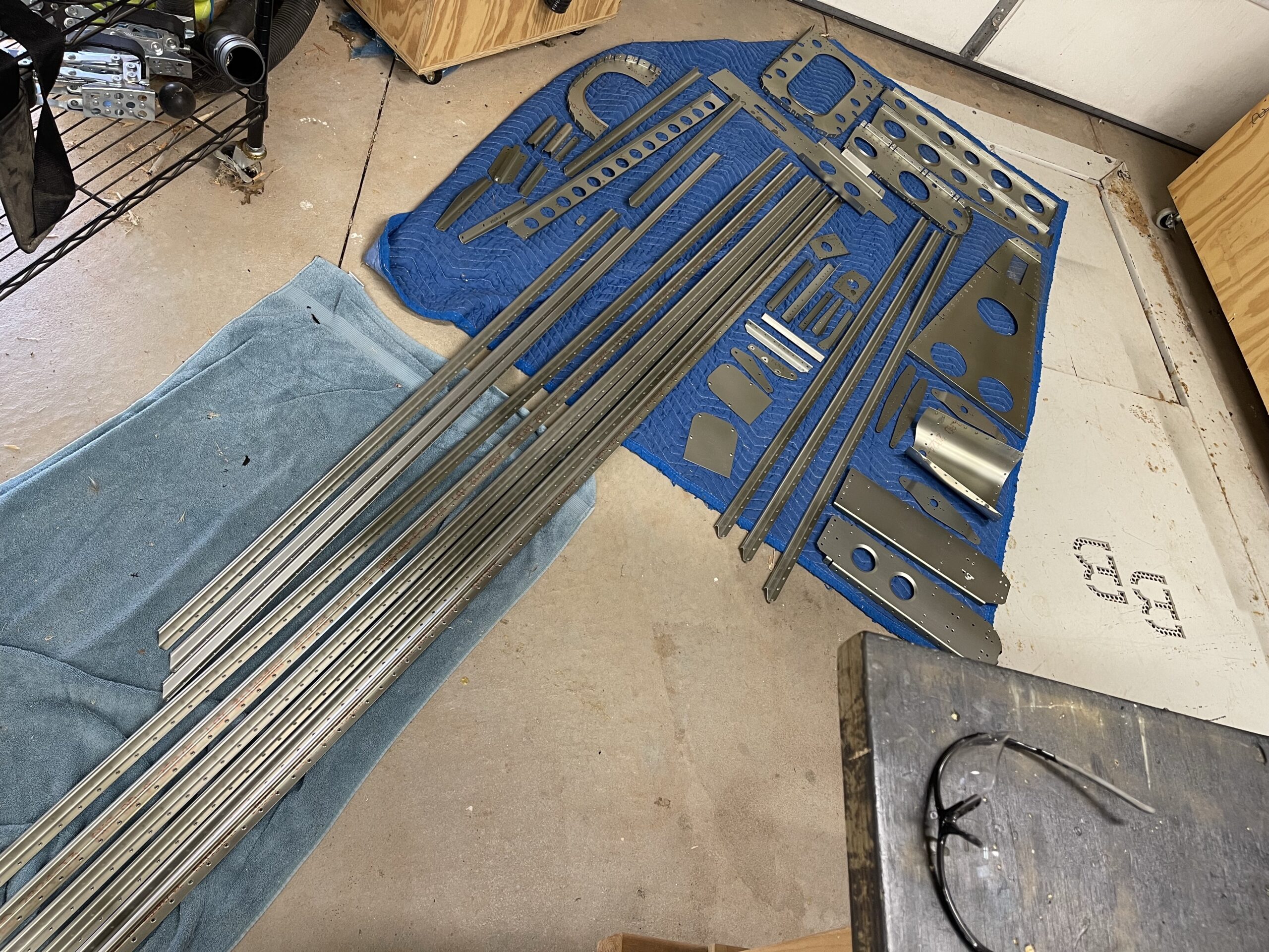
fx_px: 953
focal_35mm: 26
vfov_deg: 53.1
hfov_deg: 67.3
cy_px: 476
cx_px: 634
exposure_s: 1/60
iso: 125
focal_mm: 5.1
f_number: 1.6
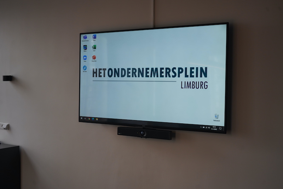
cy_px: 94
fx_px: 385
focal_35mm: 49
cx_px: 142
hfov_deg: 40.4
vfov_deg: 27.5
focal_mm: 49
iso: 400
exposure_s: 1/160
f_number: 4.5
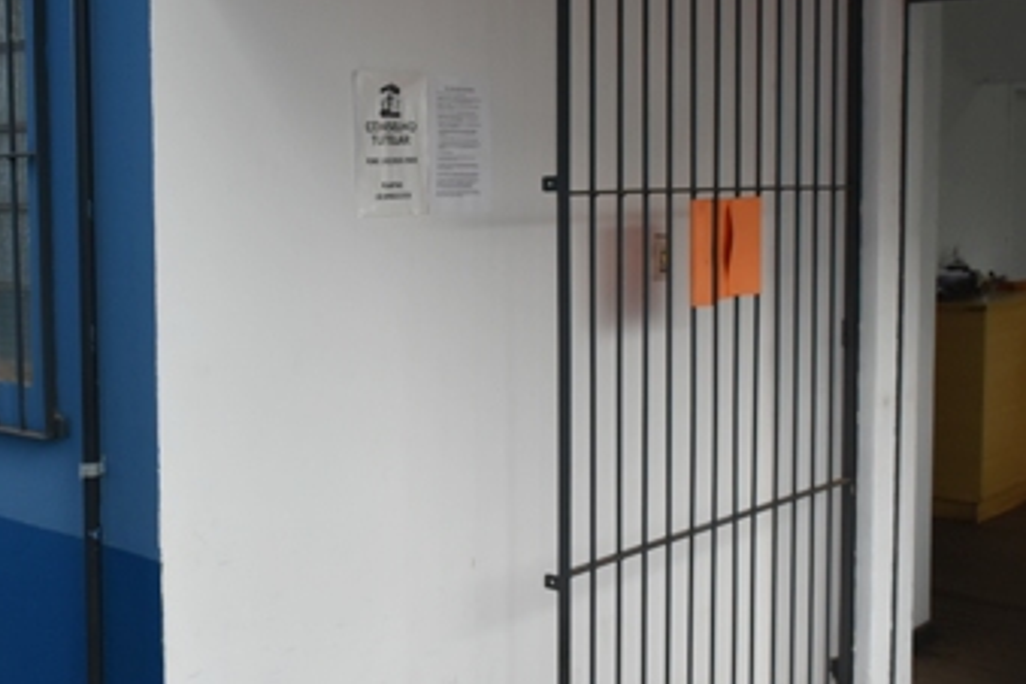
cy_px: 301
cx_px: 421
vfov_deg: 26.5
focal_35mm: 51
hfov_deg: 38.8
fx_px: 1453
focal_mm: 18
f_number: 8
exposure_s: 1/400
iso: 800
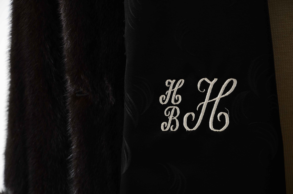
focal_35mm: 158
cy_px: 97
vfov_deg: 8.7
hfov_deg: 13.1
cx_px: 146
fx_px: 1279
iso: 160
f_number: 7.1
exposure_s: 1/80
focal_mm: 105
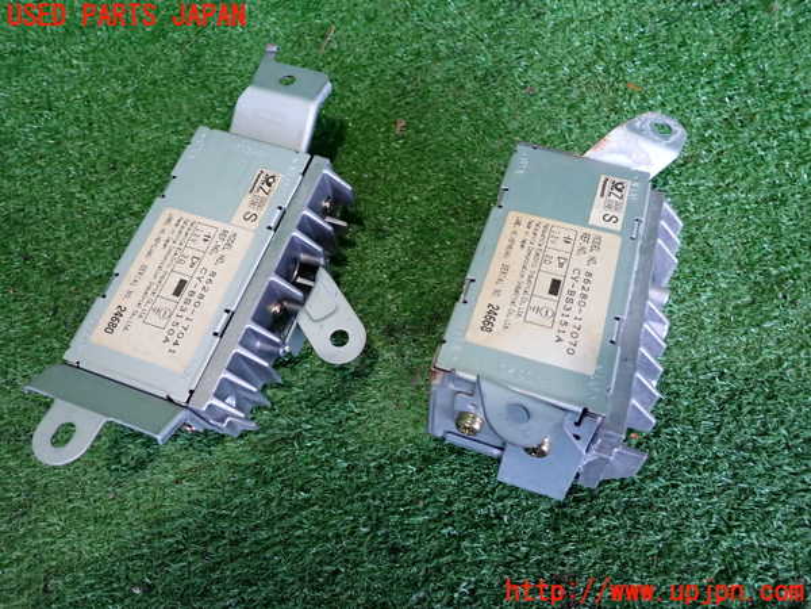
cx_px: 406
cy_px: 304
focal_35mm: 28
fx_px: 656
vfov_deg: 49.7
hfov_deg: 63.4
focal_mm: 5.05
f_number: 2.2
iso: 500
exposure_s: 1/30
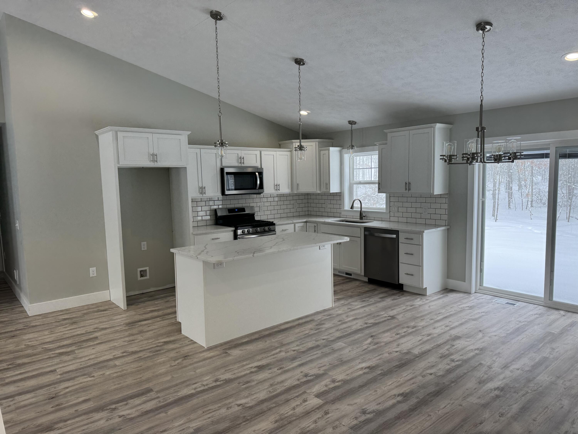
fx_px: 401
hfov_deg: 71.6
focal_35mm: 24
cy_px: 217
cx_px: 289
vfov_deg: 56.8
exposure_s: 1/209
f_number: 1.78
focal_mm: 6.76
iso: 80
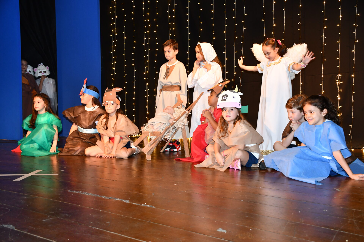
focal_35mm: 39
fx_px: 394
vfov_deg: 34.2
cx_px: 182
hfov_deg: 49.6
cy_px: 121
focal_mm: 26
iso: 1400
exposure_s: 1/60
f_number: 3.8
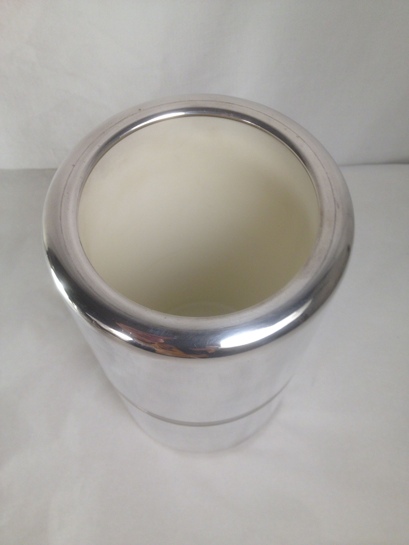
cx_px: 204
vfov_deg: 52.6
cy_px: 272
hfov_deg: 40.7
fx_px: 551
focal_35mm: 35
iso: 64
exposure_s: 1/50
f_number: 2.4
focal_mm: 4.28
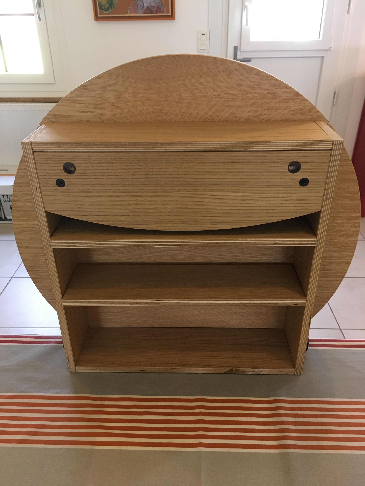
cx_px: 182
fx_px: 408
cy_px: 243
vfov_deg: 61.7
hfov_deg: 48.2
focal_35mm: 29
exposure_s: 1/33
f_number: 2.2
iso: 160
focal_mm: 4.15
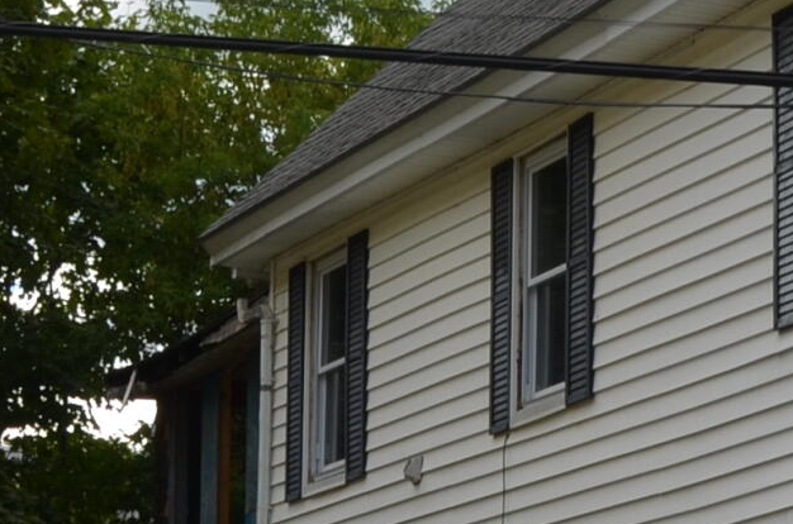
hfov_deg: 10.8
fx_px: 4109
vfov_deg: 7.3
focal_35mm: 187
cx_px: 1025
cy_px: 483
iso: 160
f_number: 8
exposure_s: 1/250
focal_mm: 26
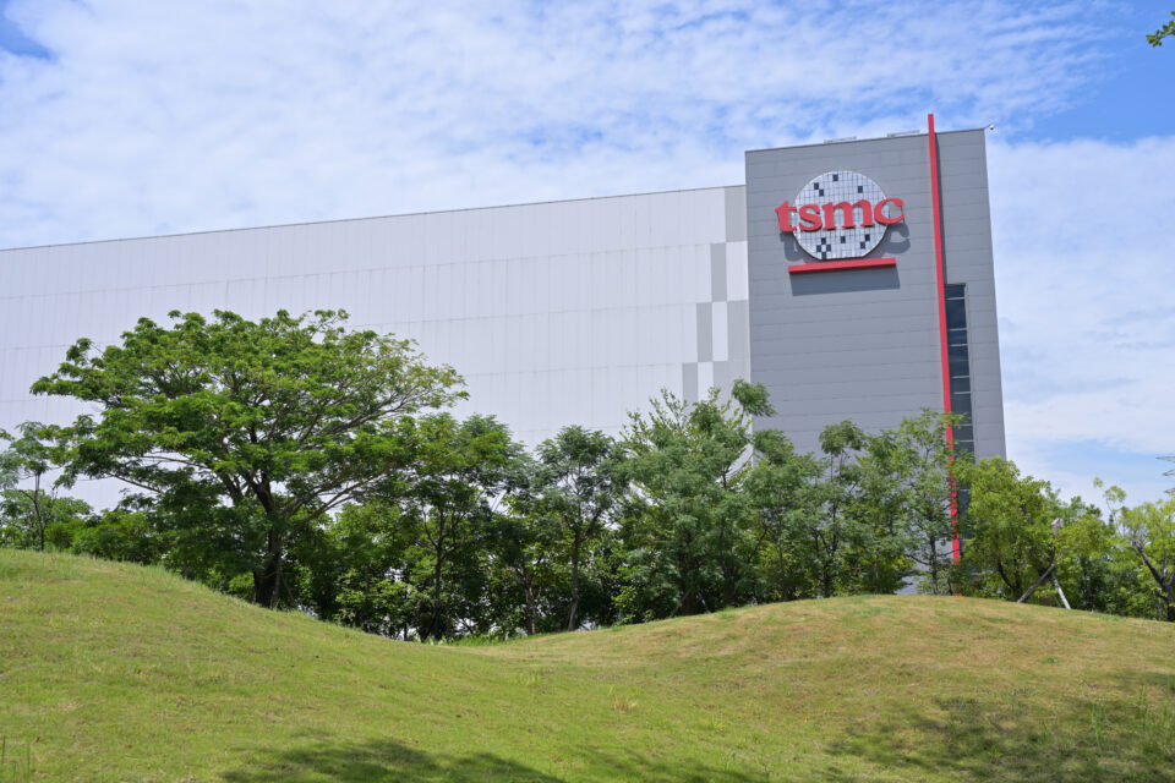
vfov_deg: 35.1
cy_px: 392
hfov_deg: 50.7
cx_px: 588
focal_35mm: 38
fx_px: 1240
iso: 64
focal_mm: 38
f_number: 8
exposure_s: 1/250
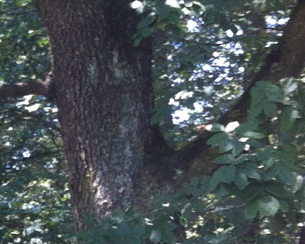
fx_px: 1426
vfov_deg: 9.8
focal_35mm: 158
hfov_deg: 10.9
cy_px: 154
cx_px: -345
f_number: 2.8
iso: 125
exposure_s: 1/120
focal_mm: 3.85
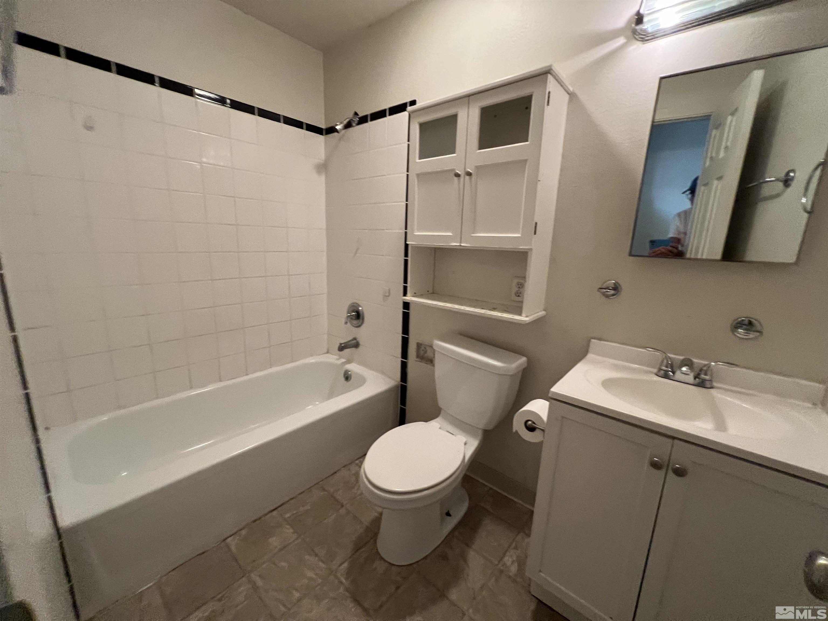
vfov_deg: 89.9
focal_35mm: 13
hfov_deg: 106.2
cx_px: 414
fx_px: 311
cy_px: 310
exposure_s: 1/60
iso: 400
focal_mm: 1.57
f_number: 1.8
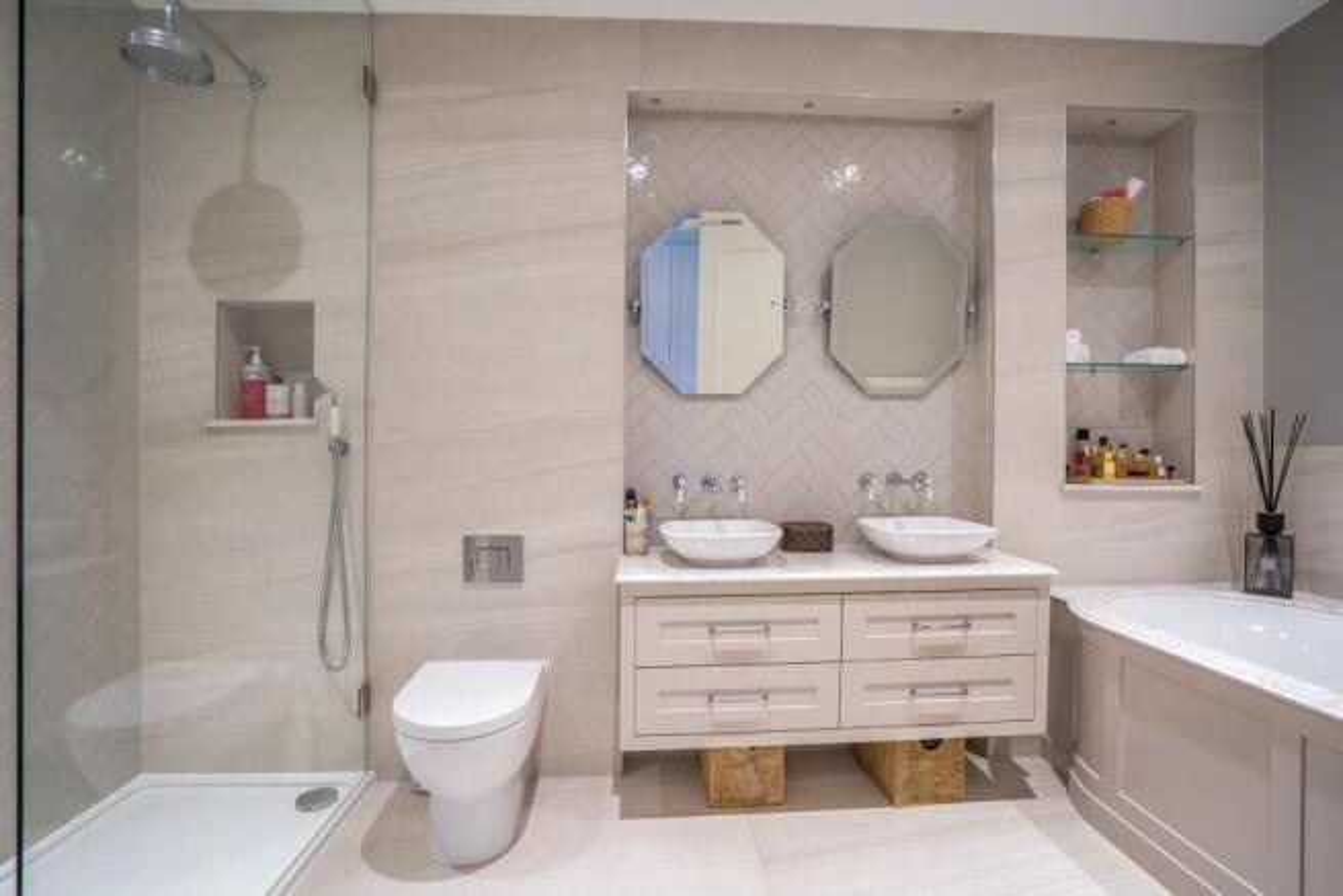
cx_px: 672
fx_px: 597
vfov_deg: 73.8
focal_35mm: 16
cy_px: 448
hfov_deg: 96.7
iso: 100
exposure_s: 1
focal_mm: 16
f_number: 10
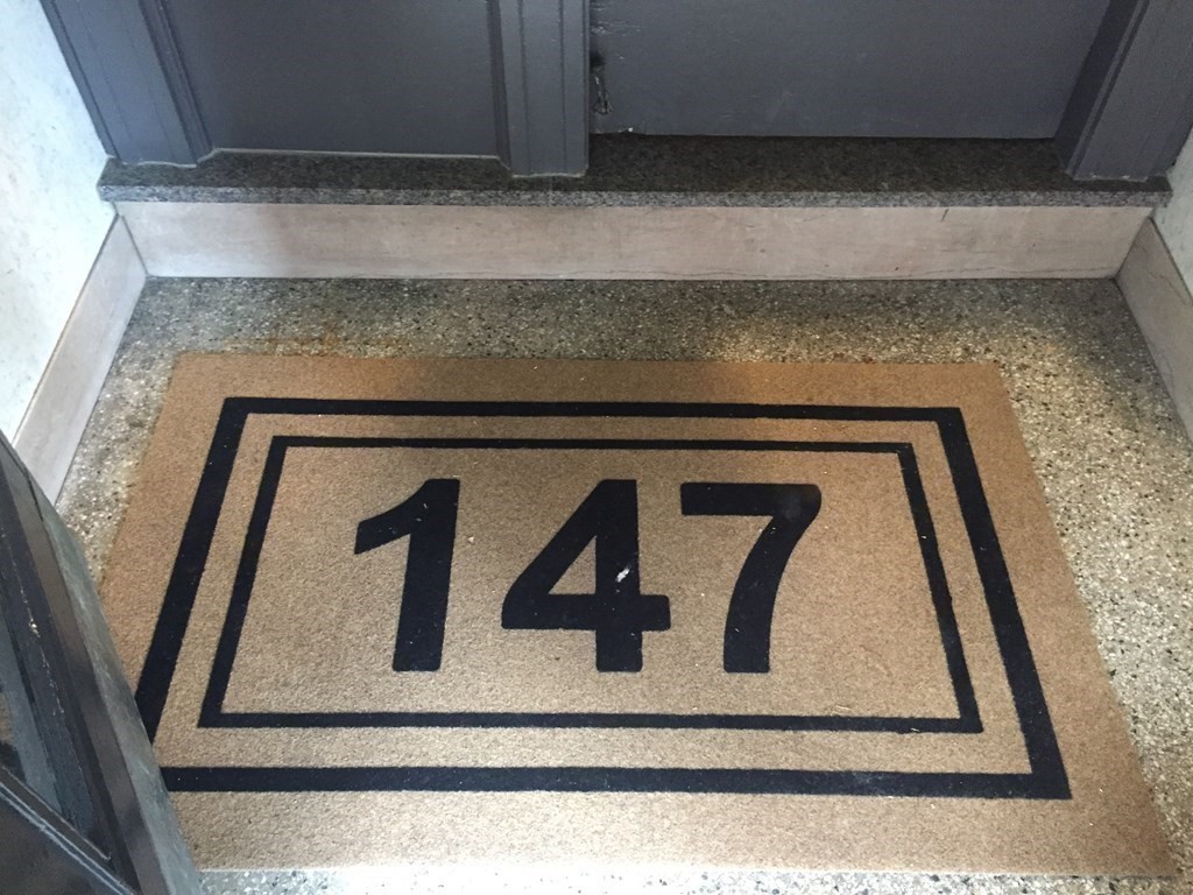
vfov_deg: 48.2
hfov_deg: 61.7
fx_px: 999
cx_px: 596
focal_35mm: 29
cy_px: 448
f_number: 2.2
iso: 320
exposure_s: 1/15
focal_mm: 4.15
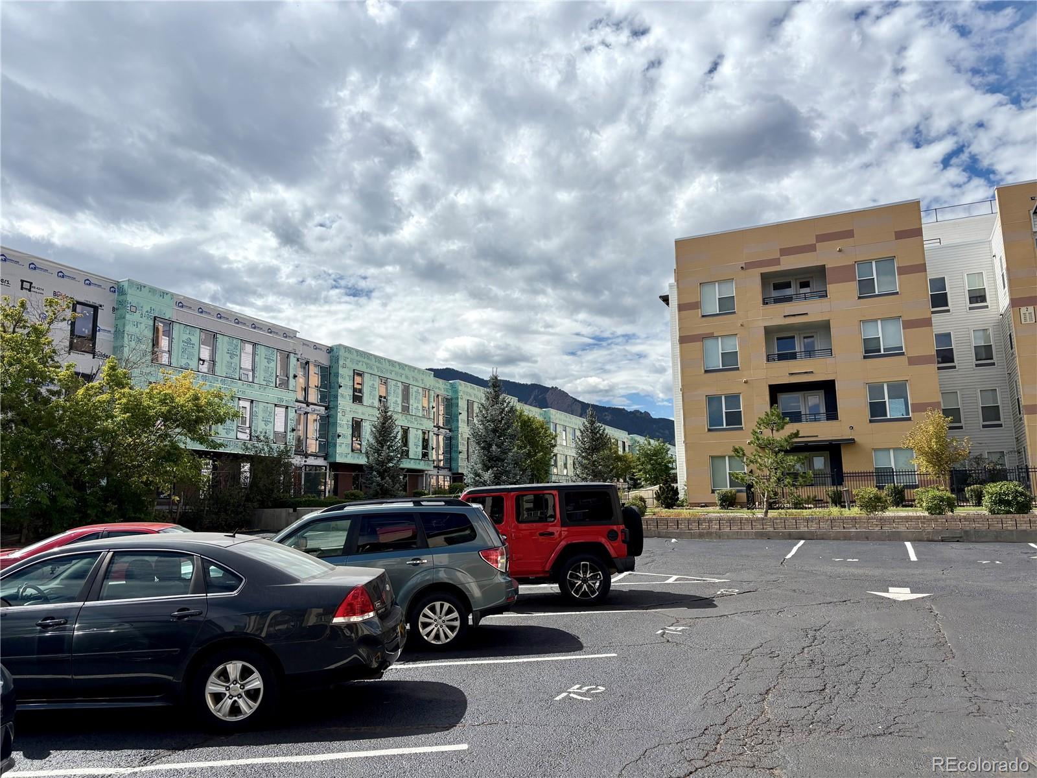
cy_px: 389
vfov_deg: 53.1
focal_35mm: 26
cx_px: 518
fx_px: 779
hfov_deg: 67.3
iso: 50
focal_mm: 5.96
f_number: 1.6
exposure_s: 1/6993
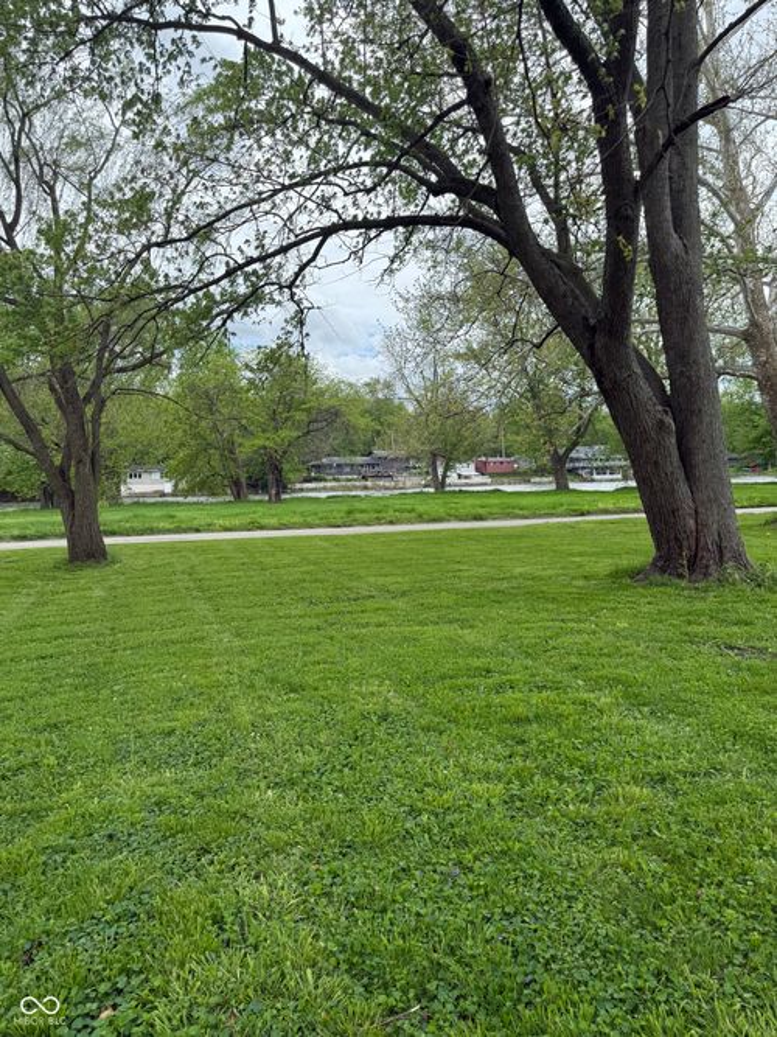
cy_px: 518
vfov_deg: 71.6
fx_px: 719
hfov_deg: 56.8
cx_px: 388
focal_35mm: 24
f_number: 1.78
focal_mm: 6.76
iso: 80
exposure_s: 1/2445
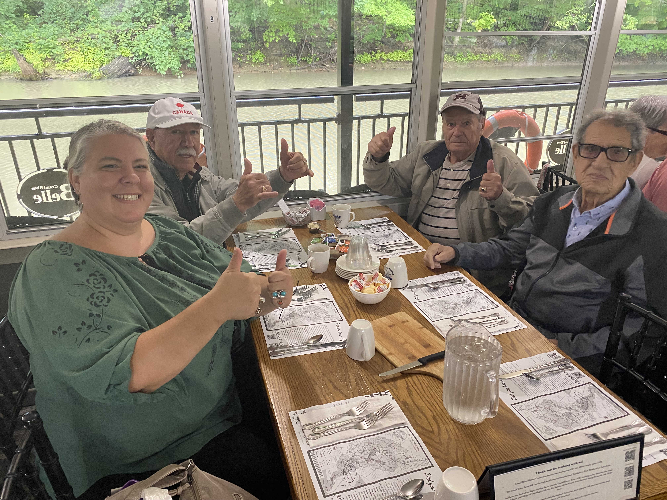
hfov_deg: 67.3
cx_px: 334
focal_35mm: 26
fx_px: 501
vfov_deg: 53.1
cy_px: 250
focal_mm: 4.25
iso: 400
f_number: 1.8
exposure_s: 1/60
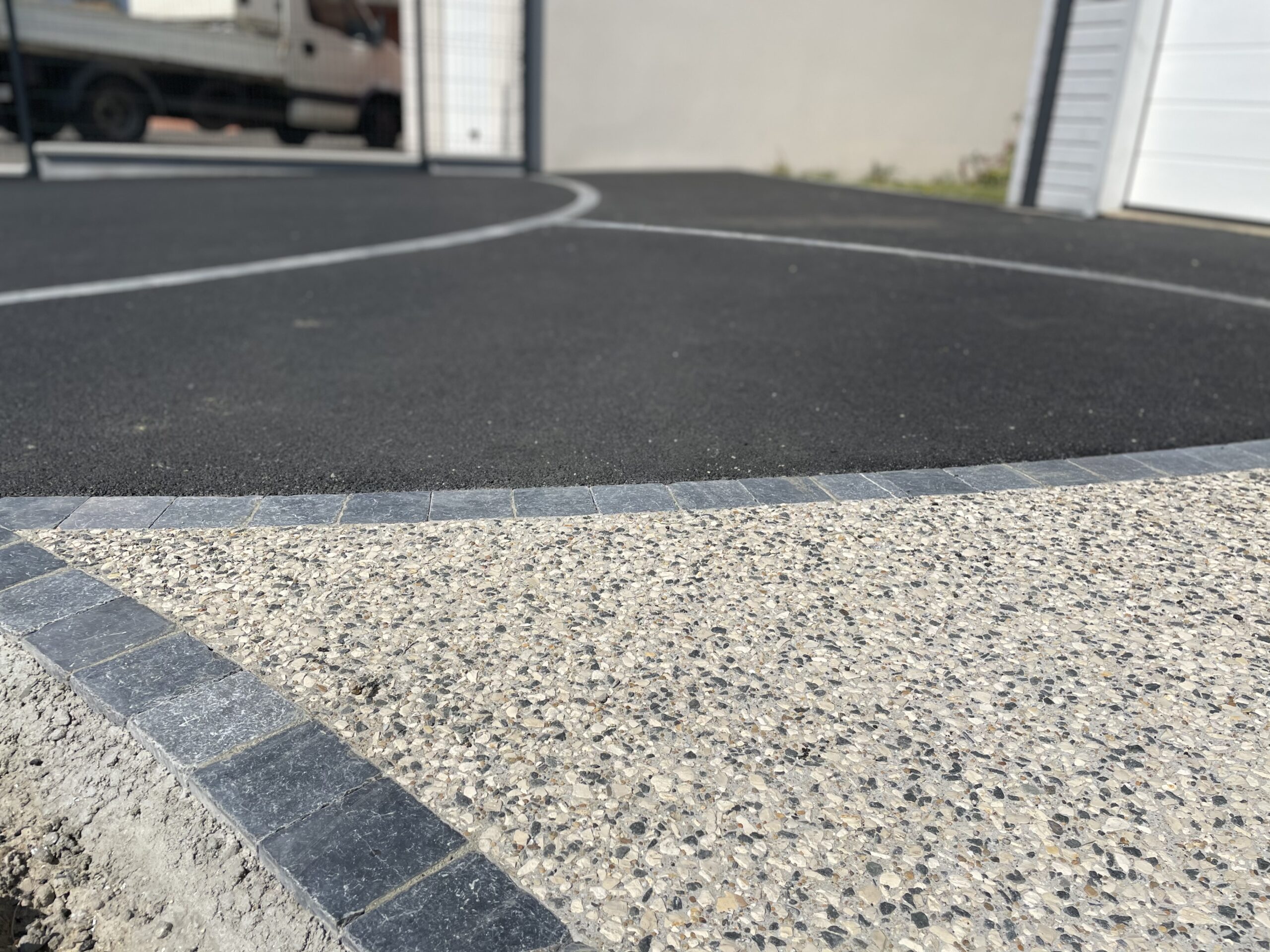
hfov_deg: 67.3
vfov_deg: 53.1
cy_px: 476
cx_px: 635
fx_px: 954
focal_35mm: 26
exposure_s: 1/6494
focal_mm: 4.2
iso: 32
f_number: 1.6
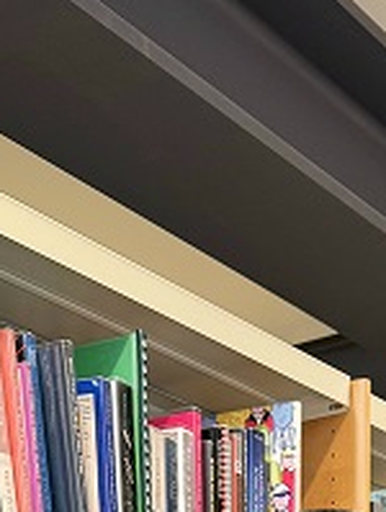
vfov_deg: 18.8
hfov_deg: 17.1
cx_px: 314
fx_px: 1275
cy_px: 857
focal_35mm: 86
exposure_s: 1/50
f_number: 1.78
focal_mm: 6.76
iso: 160
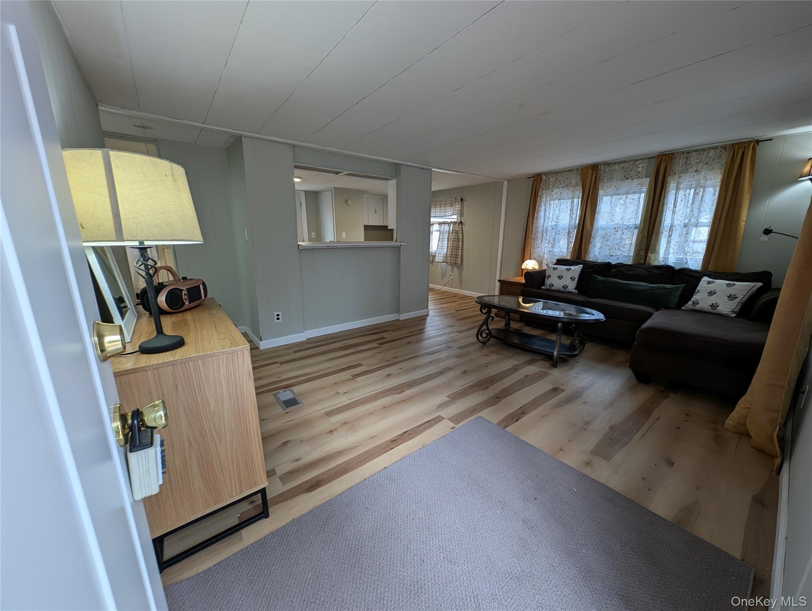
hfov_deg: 110.5
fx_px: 282
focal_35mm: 12
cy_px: 306
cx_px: 406
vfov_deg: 94.6
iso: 37
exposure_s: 1/40
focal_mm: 2.23
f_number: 1.95
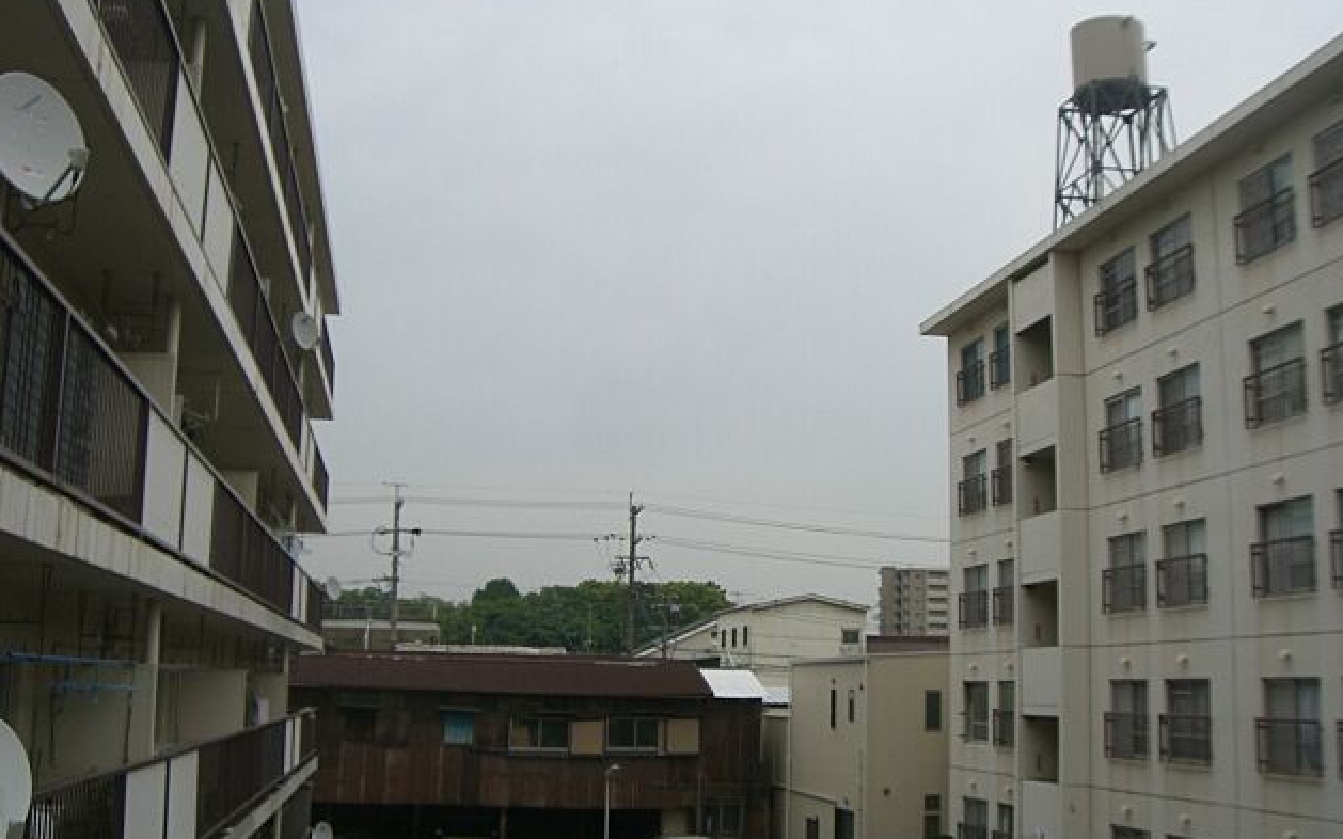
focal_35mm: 41
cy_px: 416
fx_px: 1501
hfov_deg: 48.2
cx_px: 679
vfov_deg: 31.2
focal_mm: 6.2
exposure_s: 1/200
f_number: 4.3
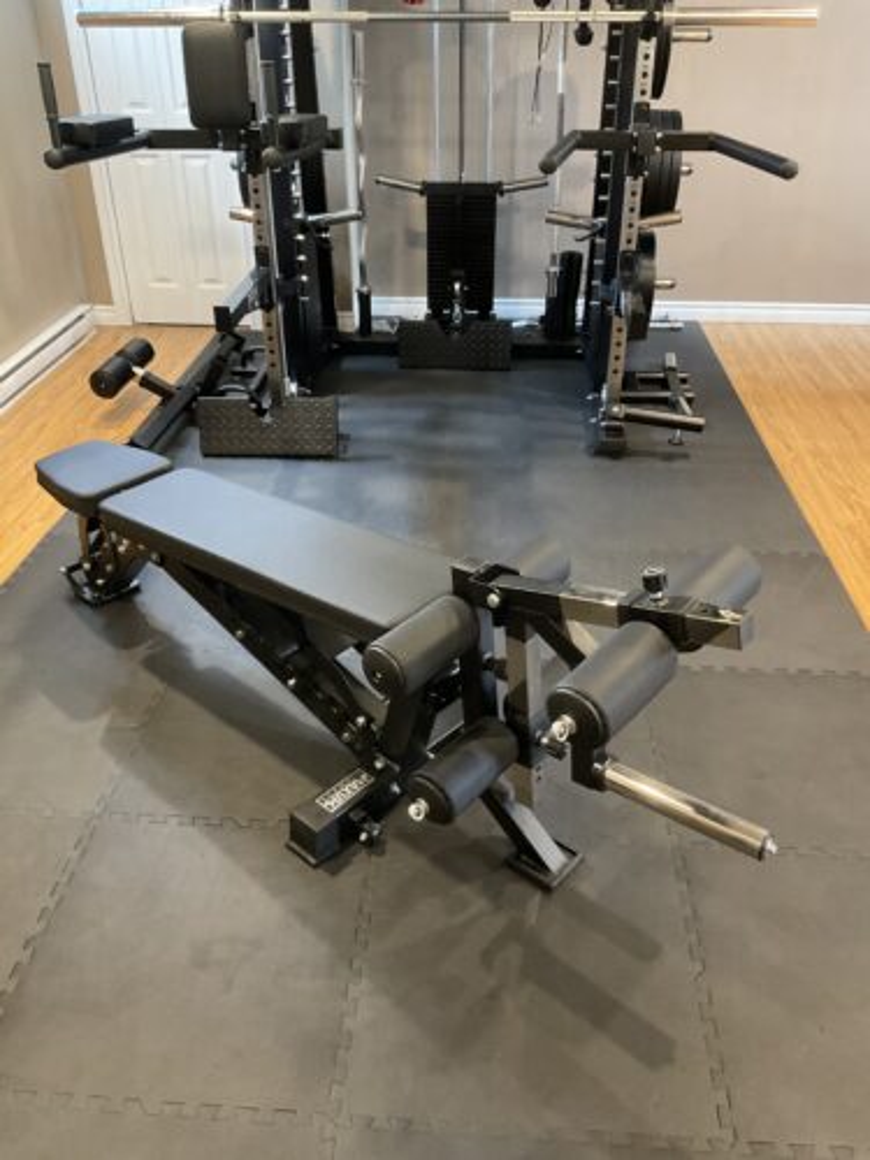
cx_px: 435
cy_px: 580
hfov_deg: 48.2
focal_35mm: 29
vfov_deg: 61.7
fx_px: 972
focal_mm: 3
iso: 320
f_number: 1.8
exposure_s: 1/30
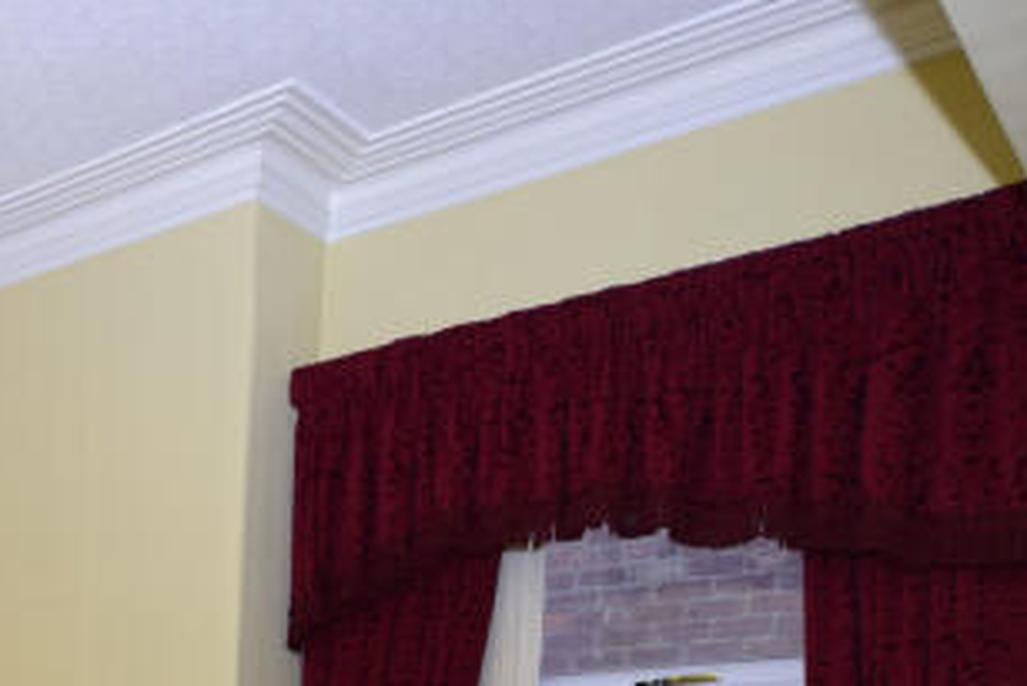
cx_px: -141
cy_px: 952
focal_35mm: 50
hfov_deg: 33.7
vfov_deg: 23.1
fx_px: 1427
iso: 400
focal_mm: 10
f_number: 4
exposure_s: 1/160
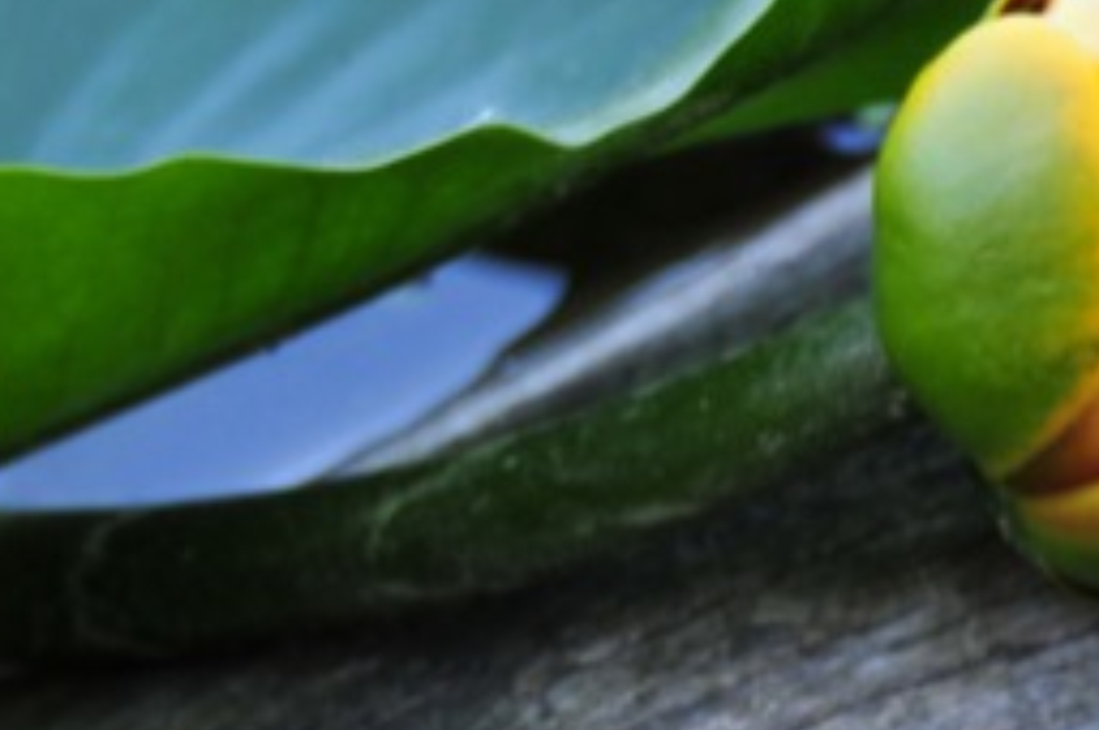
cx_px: -365
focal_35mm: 1201
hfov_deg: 1.7
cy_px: 468
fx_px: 36617
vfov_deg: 1.1
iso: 200
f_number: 5.6
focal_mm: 200
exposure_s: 1/40
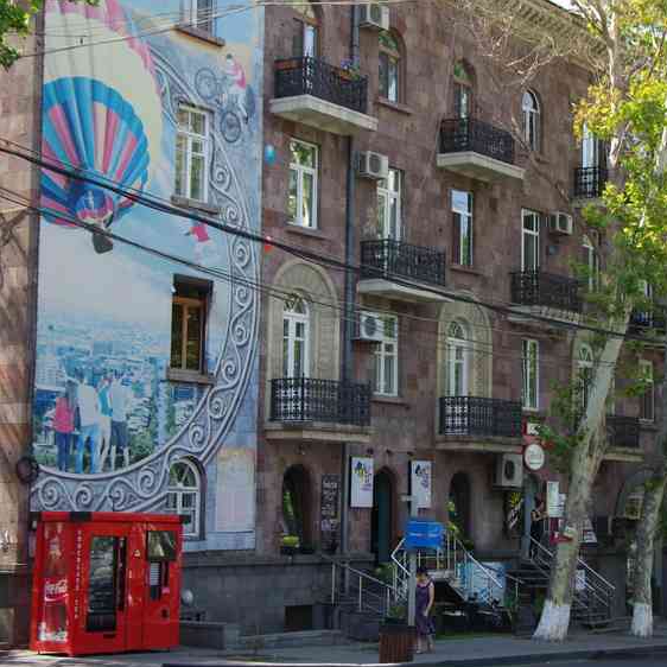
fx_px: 1613
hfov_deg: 23.3
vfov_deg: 23.4
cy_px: 318
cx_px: 440
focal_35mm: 74
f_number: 6.3
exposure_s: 1/60
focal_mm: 32.5
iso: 200
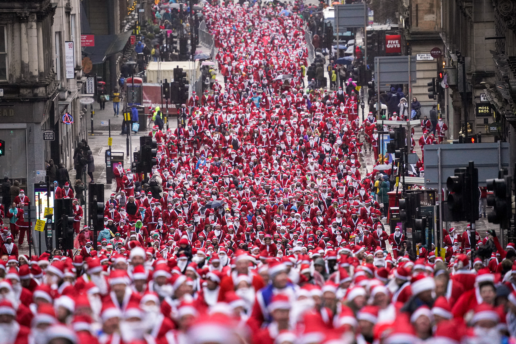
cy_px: 172
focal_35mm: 600
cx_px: 258
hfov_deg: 3.4
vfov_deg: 2.3
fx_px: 8599
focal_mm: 600
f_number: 6.3
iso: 5000
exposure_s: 1/640
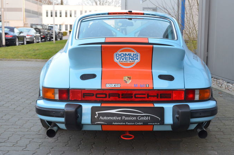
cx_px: 127
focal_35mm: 52
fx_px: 337
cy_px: 79
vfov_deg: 25.9
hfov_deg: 38.2
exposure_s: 1/30
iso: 800
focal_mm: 30
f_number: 4.5
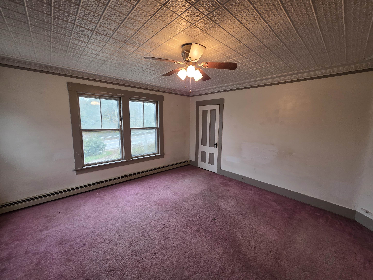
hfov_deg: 106.2
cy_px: 140
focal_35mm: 13
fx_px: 140
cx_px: 186
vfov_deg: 89.9
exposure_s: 1/60
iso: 250
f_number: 1.9
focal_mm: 2.2
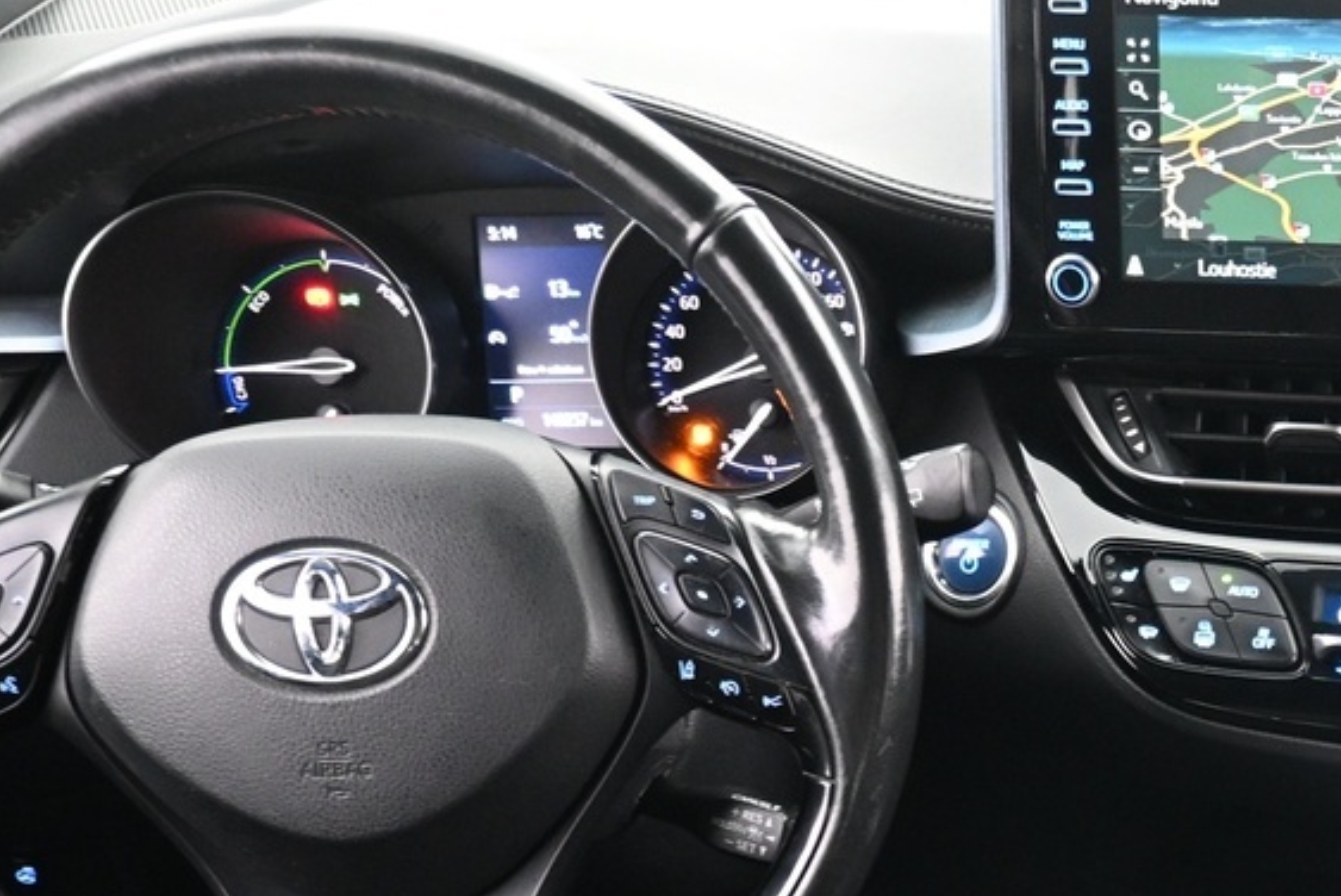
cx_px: 1405
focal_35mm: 69
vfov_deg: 18.6
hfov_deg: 27.2
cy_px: 1103
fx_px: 2571
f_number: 3.5
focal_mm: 16
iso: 1600
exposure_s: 1/6
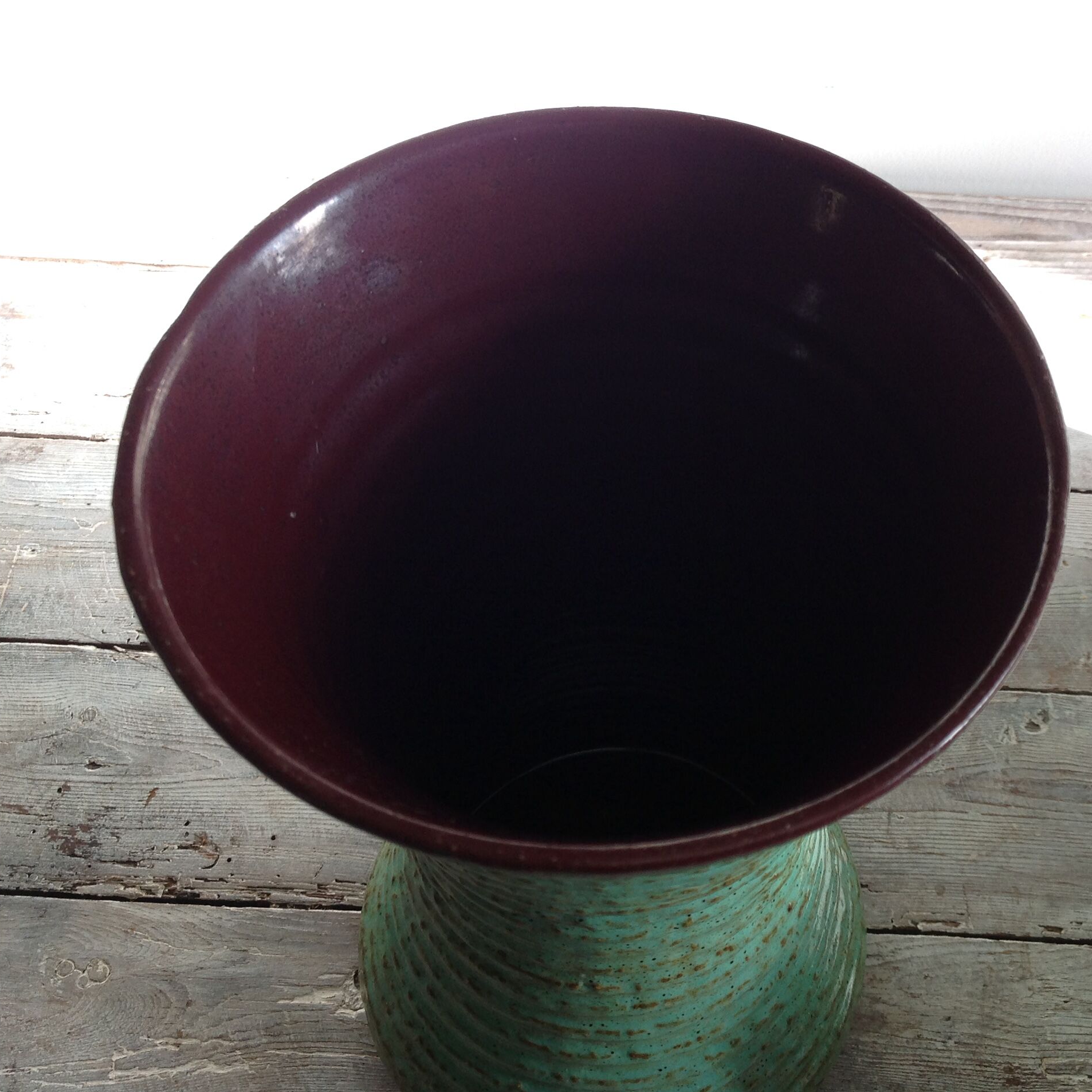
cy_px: 539
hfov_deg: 39.7
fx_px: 1499
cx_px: 698
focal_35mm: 42
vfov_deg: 40.0
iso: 50
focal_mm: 4.28
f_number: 2.4
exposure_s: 1/60
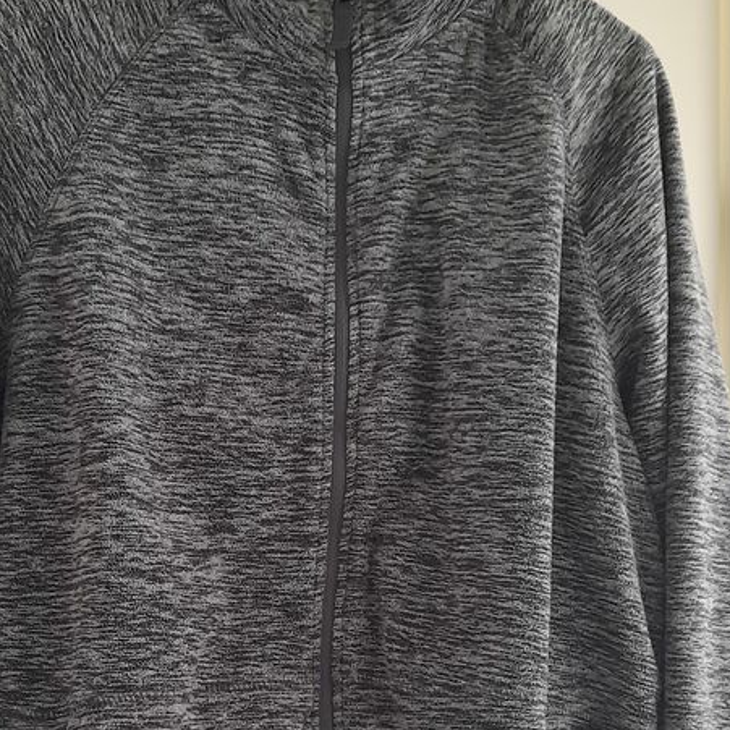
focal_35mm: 49
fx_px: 1169
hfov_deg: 34.3
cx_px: 241
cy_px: 568
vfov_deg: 33.8
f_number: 2
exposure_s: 1/30
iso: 320
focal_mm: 4.6
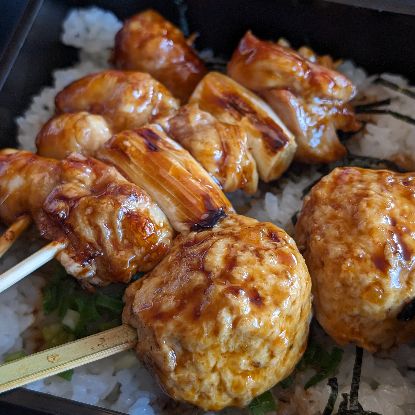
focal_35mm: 58
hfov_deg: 29.5
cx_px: 221
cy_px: 209
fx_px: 787
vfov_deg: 29.6
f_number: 1.68
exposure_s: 1/36.5
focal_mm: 6.9
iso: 33
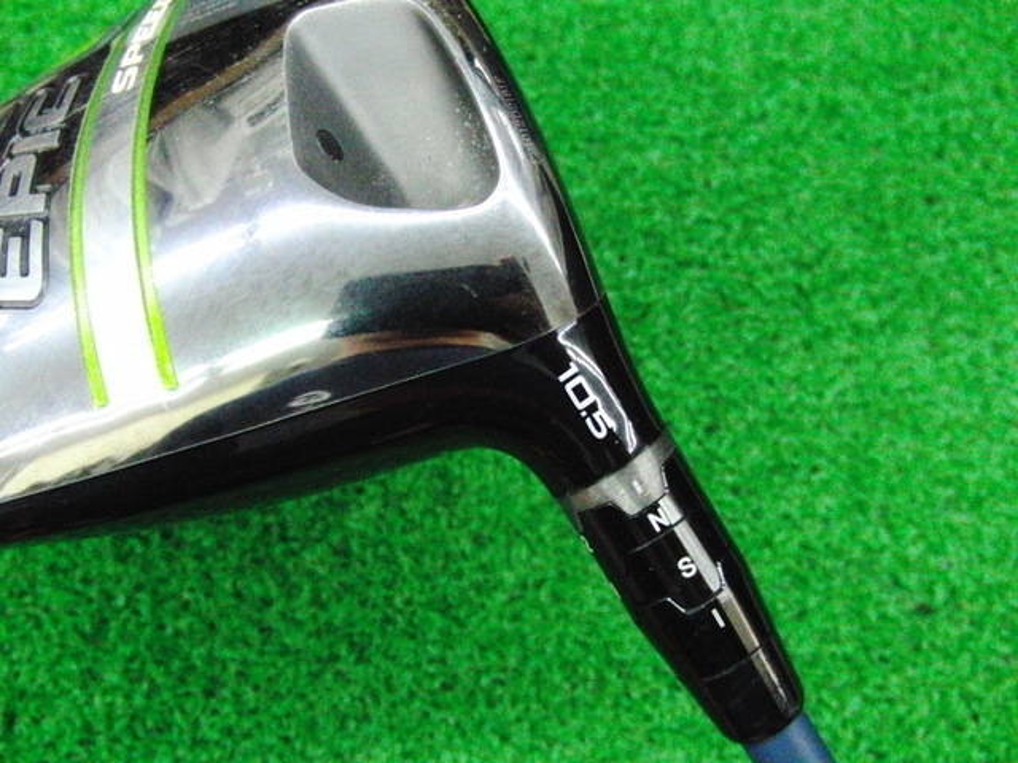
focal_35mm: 37
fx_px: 1088
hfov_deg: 50.1
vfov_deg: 38.7
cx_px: 509
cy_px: 382
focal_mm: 6.42
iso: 3200
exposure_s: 1/160
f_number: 3.6
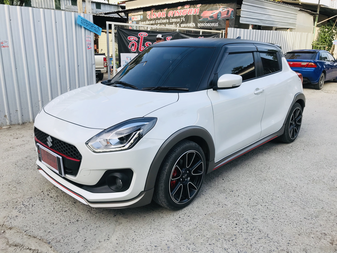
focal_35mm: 28
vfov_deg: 49.7
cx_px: 168
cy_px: 126
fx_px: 273
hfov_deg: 63.4
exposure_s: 1/501
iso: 20
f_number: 1.8
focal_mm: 3.99
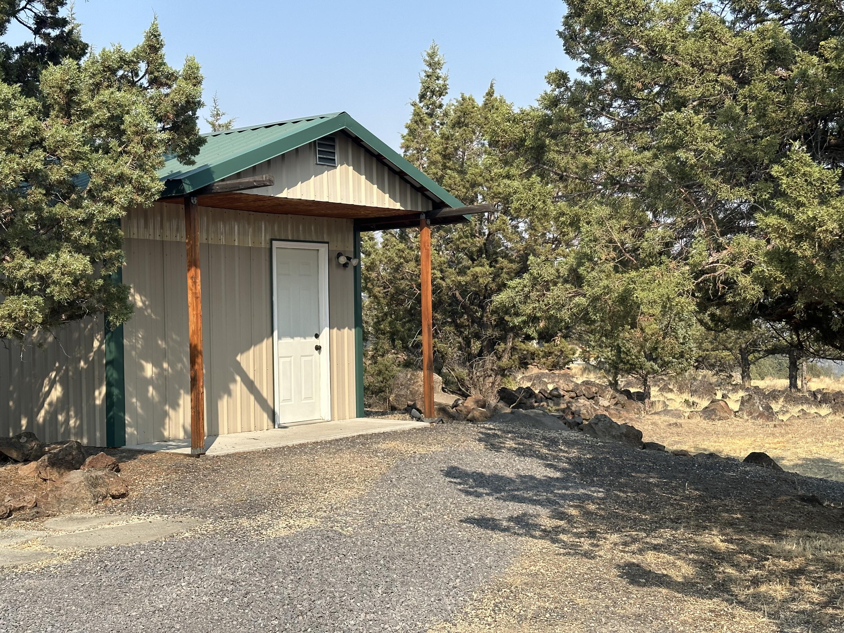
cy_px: 316
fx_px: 1170
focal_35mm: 48
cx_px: 422
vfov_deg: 30.3
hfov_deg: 39.7
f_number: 1.78
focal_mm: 6.86
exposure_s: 1/3058
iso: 64
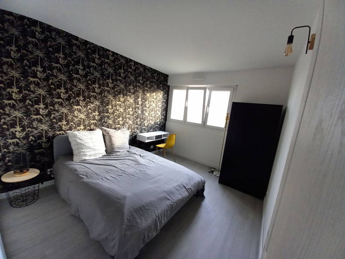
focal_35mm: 13
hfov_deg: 106.2
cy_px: 130
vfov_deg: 89.9
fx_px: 130
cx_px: 172
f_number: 2.2
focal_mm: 1.42
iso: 160
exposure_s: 1/50
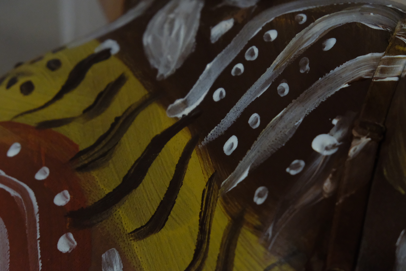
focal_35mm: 90
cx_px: 190
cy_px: 135
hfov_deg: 22.6
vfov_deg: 15.2
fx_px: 1015
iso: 6400
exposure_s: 1/52
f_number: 4
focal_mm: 55
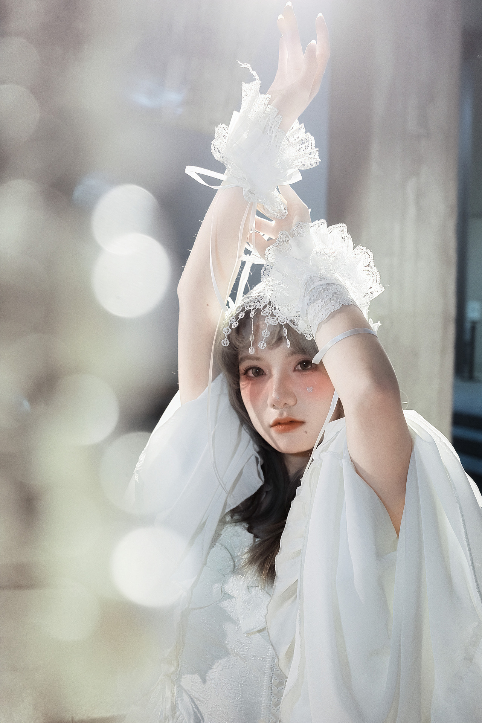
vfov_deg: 48.5
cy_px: 362
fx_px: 803
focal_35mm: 40
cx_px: 241
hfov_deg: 33.4
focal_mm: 26
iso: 1250
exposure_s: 1/40
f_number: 2.8
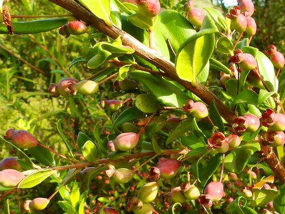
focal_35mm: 57
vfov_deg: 25.4
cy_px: 154
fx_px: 469
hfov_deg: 32.2
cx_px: 255
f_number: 4.5
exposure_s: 1/125
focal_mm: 4
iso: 80
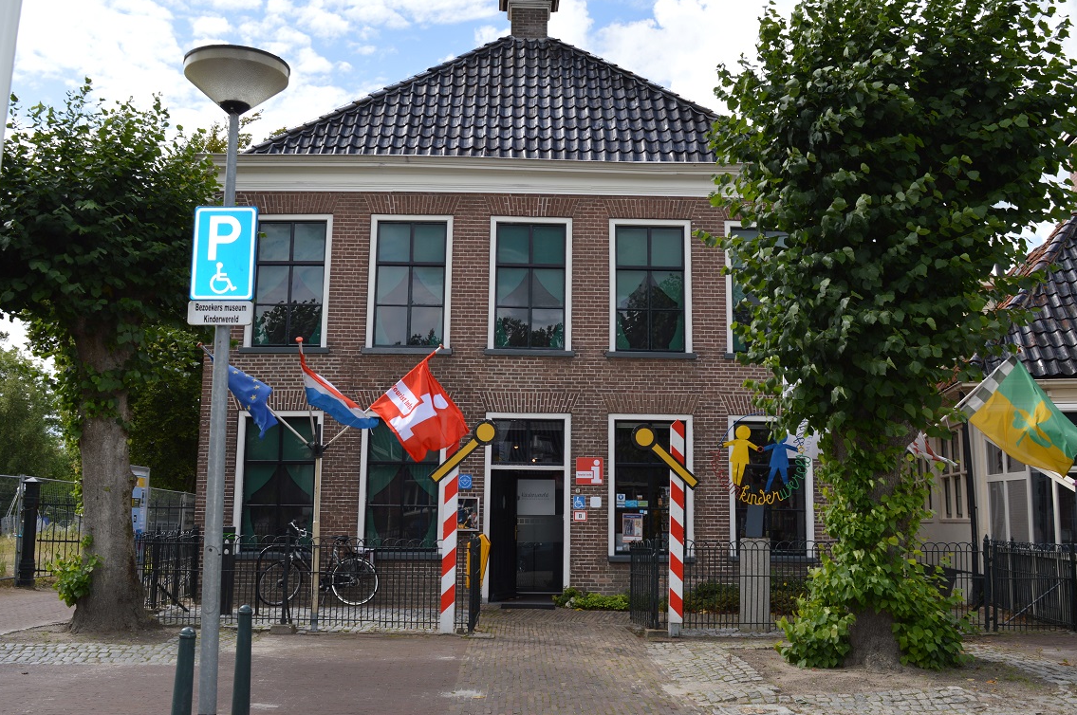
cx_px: 536
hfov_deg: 54.5
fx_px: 1046
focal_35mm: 35
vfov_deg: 37.8
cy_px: 343
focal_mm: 22
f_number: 8
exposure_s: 1/200
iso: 100
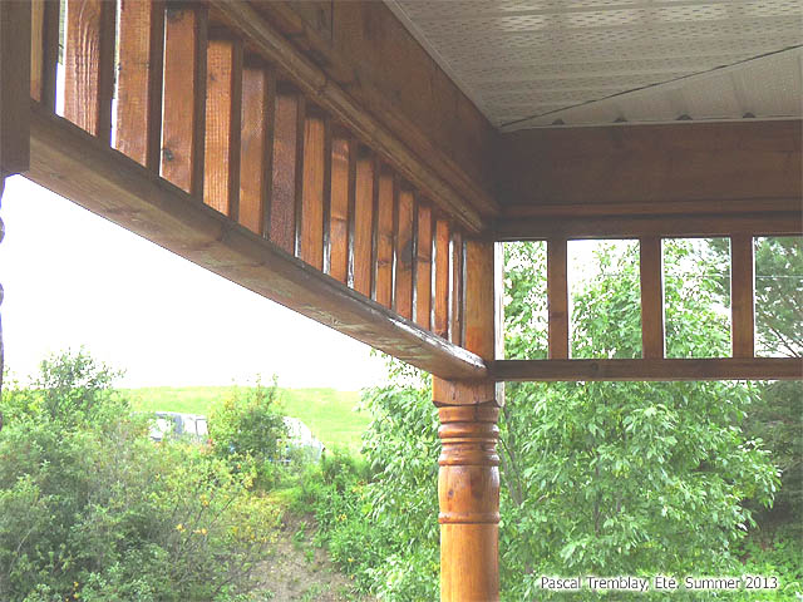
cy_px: 301
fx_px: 2413
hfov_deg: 18.9
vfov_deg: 14.2
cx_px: 402
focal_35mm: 104
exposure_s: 1/200
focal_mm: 10.4
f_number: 4
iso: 100
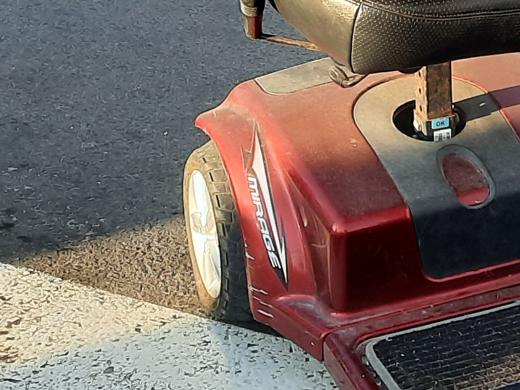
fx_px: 1698
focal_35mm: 113
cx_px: 482
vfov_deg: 12.8
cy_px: -79
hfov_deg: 17.1
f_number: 2
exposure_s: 1/294
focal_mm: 4.6
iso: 32
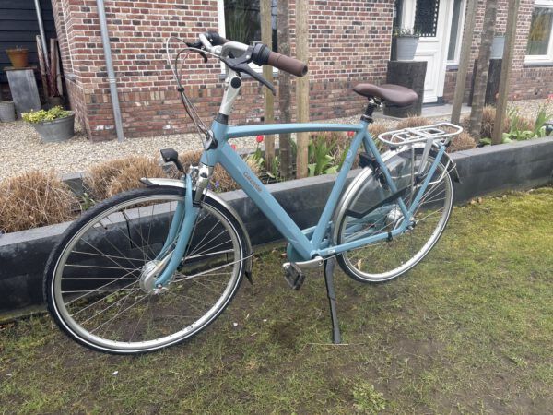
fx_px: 415
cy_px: 208
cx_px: 276
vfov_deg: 53.1
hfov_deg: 67.3
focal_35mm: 26
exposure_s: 1/320
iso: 40
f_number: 1.6
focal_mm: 5.96
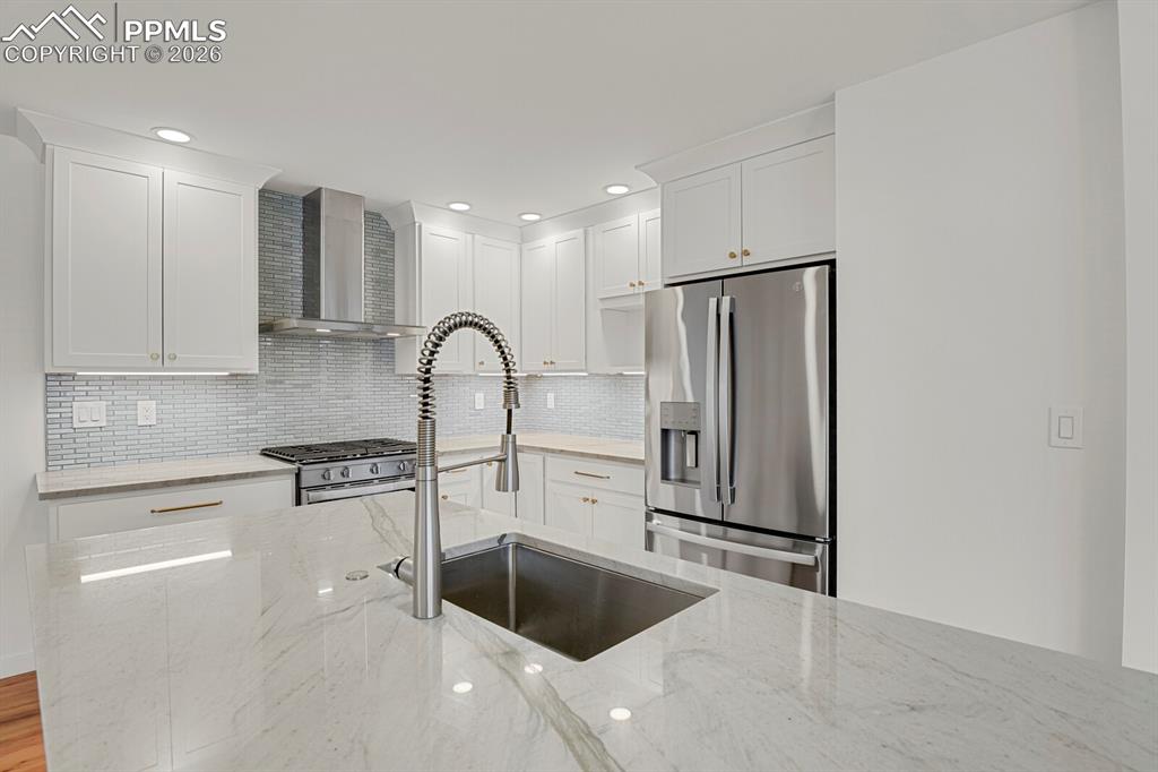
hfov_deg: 93.3
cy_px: 386
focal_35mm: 17
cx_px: 579
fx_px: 547
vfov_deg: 70.4
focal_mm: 17
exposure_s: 1/20
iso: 2200
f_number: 8
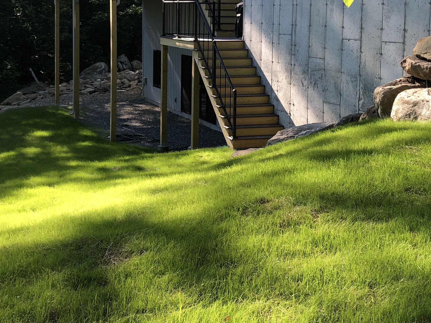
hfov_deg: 32.7
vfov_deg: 24.6
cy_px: 85
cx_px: 237
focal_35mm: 59
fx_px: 735
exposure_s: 1/318
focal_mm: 3.99
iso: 20
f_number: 1.8
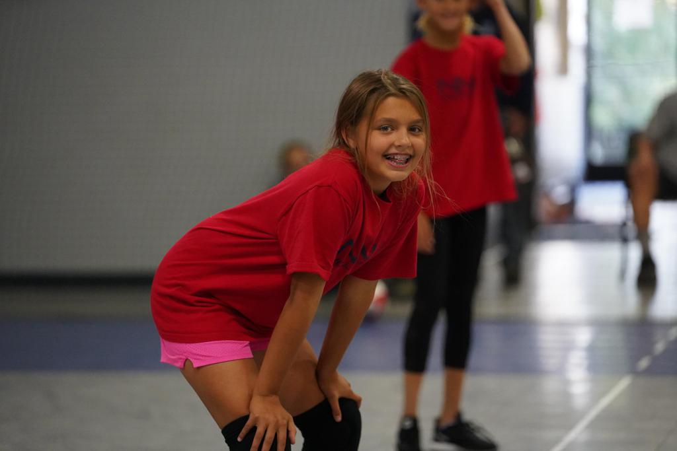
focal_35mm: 139
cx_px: 338
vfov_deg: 9.9
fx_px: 2614
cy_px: 226
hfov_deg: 14.8
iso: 10000
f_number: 2.8
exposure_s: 1/640
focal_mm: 139
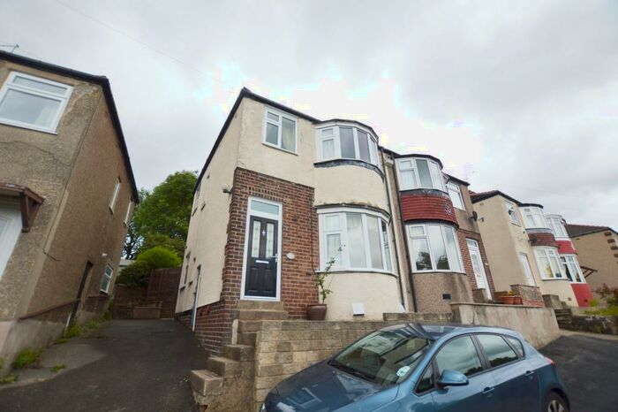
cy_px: 206
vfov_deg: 77.3
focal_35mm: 15
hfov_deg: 100.4
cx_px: 309
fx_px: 257
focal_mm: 10
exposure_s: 1/800
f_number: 3.5
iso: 100
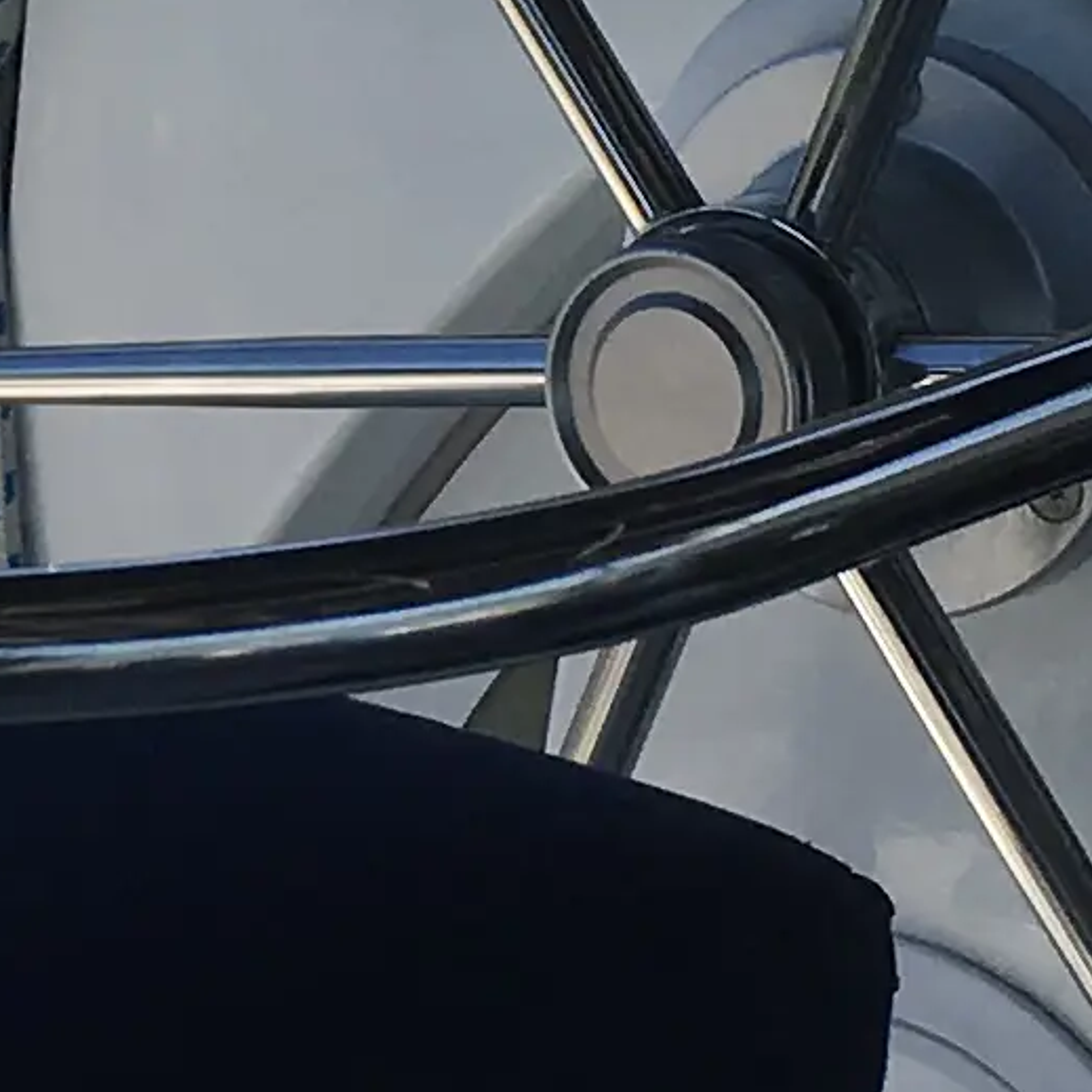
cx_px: -120
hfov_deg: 8.7
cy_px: 114
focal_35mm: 199
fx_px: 7102
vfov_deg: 8.8
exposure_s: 1/1508
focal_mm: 4.15
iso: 25
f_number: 2.2
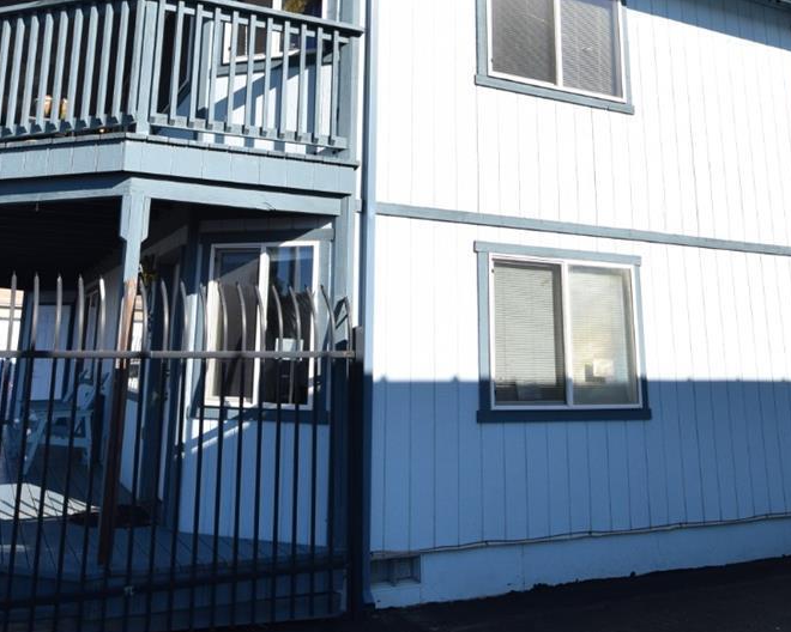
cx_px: 379
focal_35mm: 32
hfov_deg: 55.6
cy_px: 176
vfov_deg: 44.6
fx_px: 749
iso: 200
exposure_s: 1/400
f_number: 10
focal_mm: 10
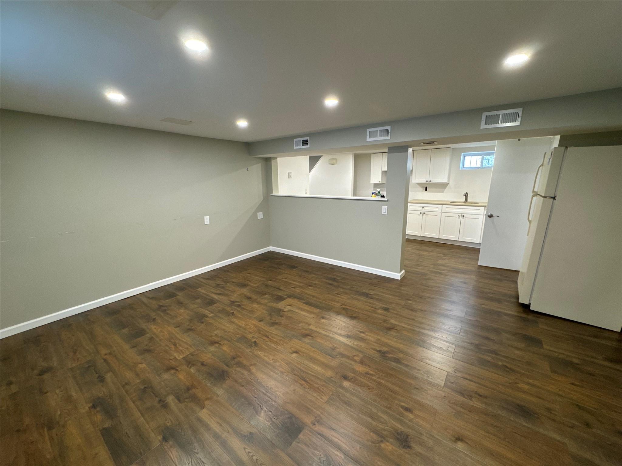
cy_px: 233
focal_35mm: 14
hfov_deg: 102.1
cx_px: 311
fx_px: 252
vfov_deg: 85.7
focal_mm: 2.22
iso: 200
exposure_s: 1/60
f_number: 2.2
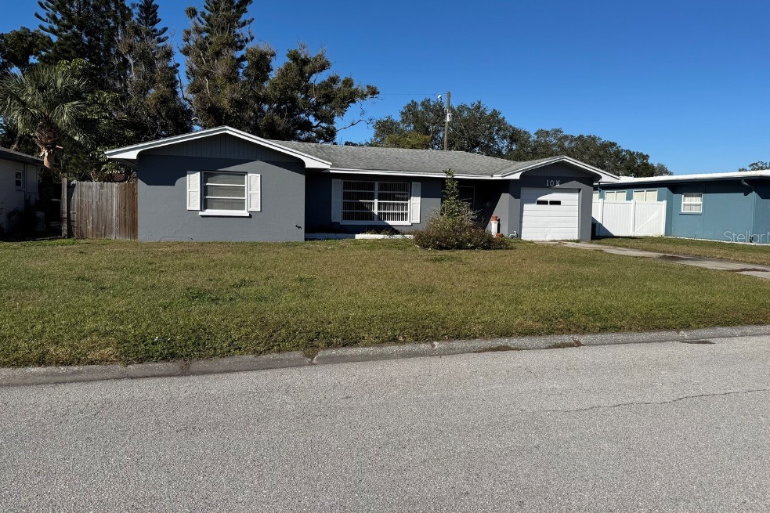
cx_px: 396
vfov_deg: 49.5
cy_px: 237
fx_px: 556
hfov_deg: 69.4
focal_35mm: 26
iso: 80
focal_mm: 6.76
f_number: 1.78
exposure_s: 1/7092
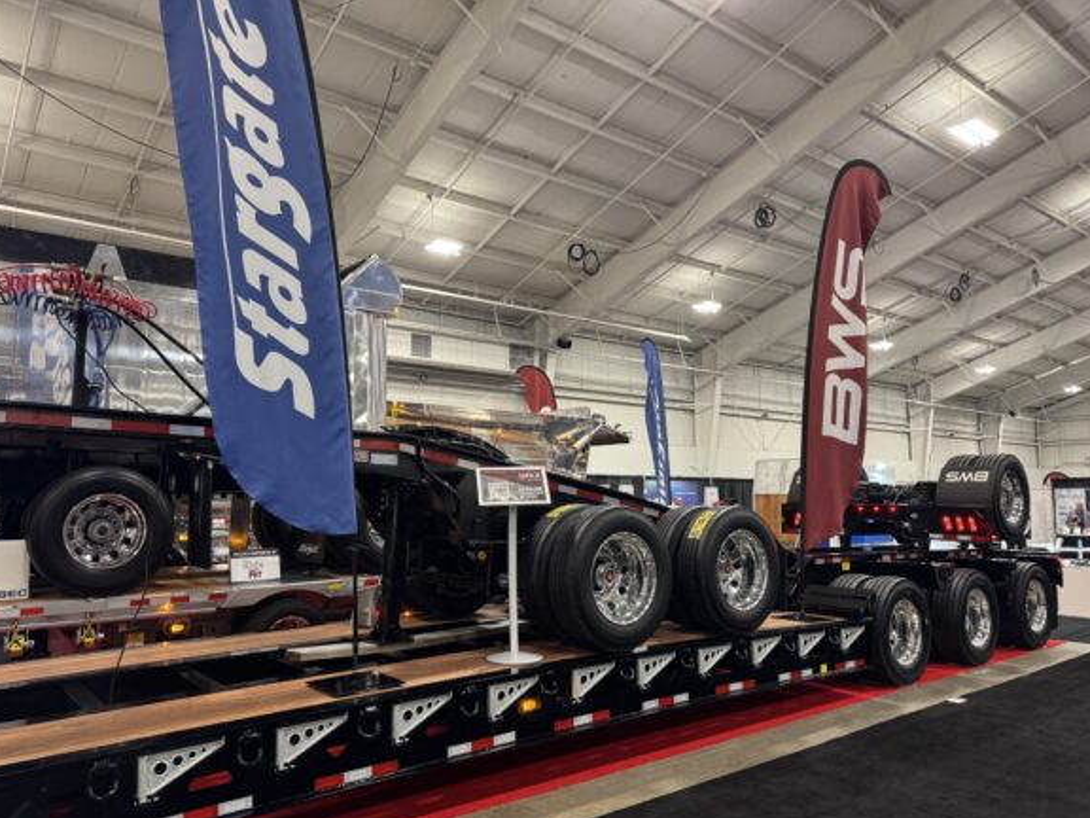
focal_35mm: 25
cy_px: 422
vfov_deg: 54.9
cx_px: 526
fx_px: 787
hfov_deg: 69.4
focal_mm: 6.76
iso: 250
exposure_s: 1/60
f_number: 1.78
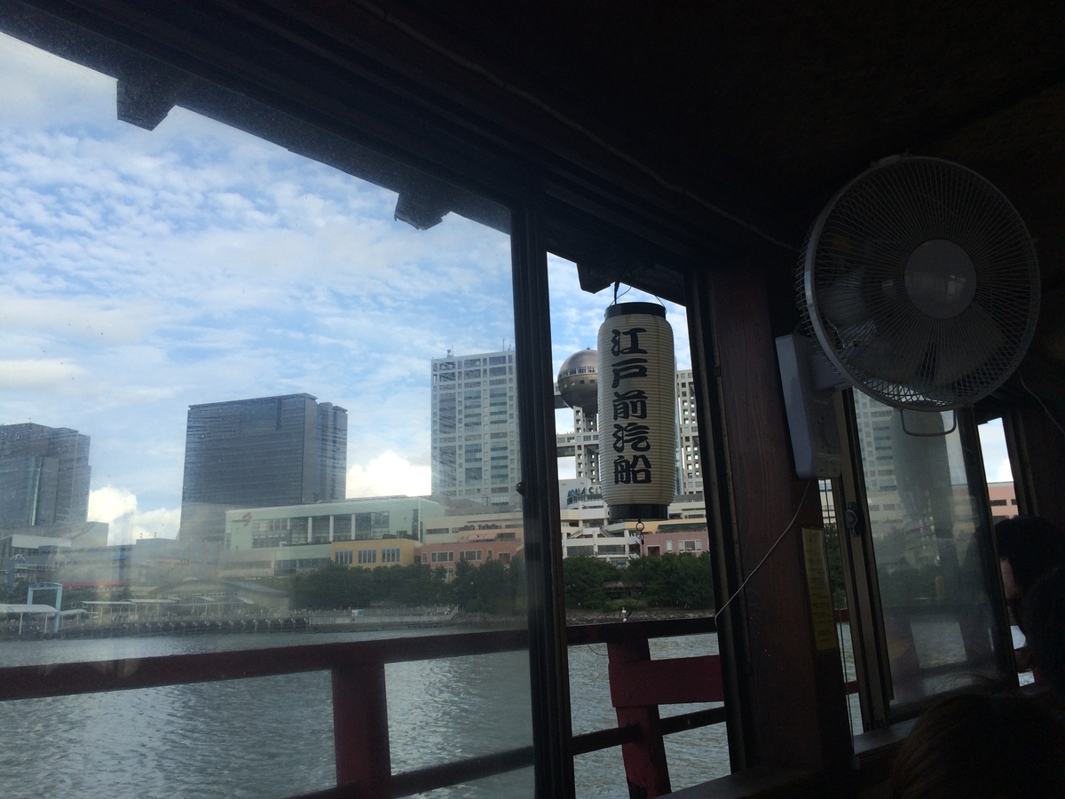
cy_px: 400
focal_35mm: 29
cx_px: 532
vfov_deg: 48.2
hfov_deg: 61.7
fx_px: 892
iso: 32
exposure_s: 1/1368
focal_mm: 4.15
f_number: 2.2
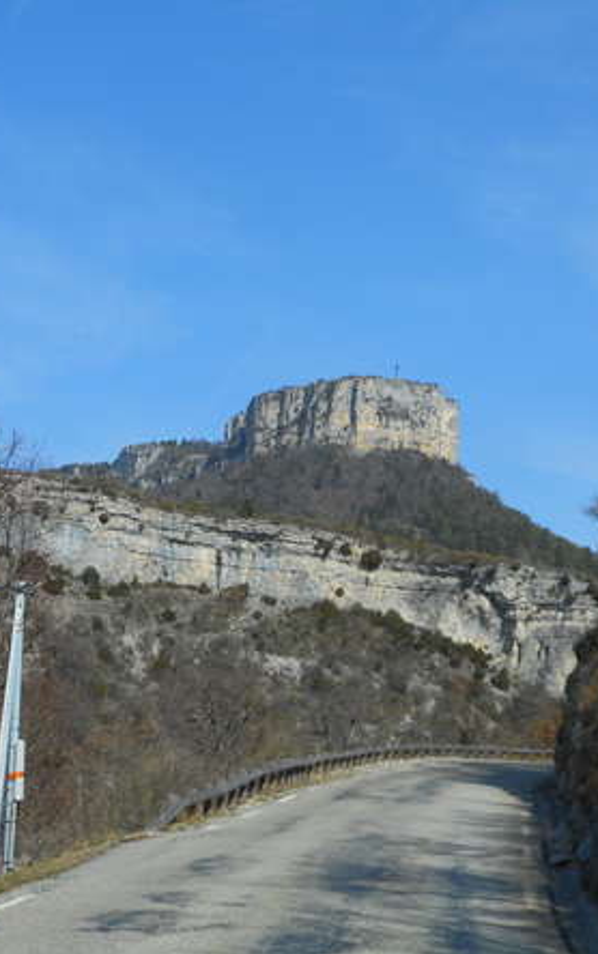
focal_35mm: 73
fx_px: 1901
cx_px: 374
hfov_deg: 17.8
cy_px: 481
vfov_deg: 28.2
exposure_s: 1/640
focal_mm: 9.1
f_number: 4.9
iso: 80
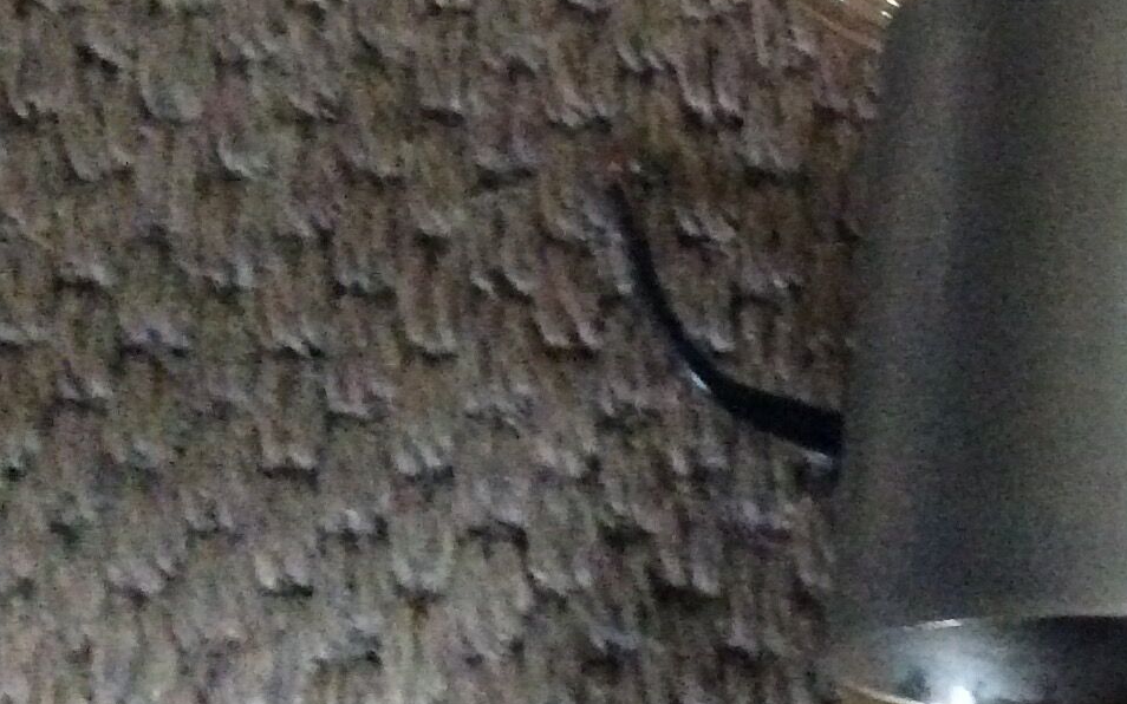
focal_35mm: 92
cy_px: -131
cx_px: 1511
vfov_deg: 13.8
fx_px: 2825
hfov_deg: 20.4
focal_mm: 3.3
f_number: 2.4
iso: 500
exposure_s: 1/17
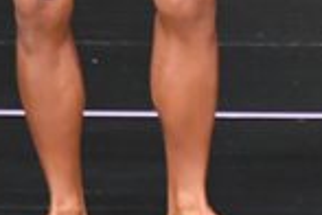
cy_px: -178
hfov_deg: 1.1
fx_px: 16215
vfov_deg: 0.8
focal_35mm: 1813
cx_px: 503
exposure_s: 1/400
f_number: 5.6
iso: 5000
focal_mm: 230
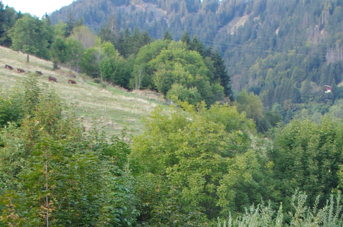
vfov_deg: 12.2
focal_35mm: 105
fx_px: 998
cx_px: 195
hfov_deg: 19.5
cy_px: 361
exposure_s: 1/40
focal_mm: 18
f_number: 3.5
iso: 200
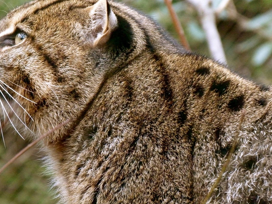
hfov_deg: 3.6
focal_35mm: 557
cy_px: 114
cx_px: 100
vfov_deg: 2.7
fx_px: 4376
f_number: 4.2
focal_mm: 70.3
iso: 800
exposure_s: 1/60
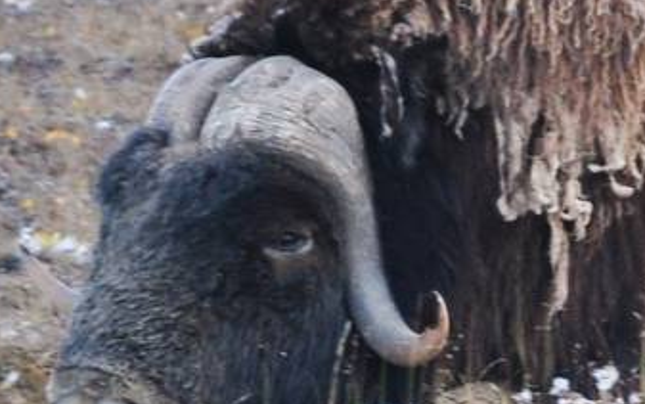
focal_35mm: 1088
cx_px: 471
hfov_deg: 1.9
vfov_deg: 1.2
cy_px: 298
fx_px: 19135
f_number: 9
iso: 400
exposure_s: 1/125
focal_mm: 150
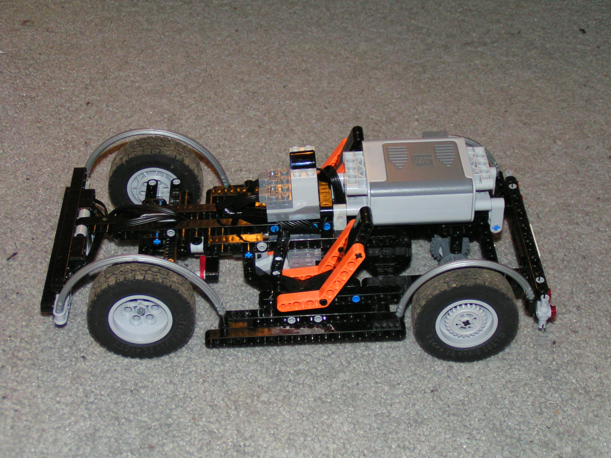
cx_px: 306
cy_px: 229
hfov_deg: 29.8
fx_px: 1147
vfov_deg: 22.6
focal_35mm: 65
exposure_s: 1/80
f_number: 3.2
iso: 200
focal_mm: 10
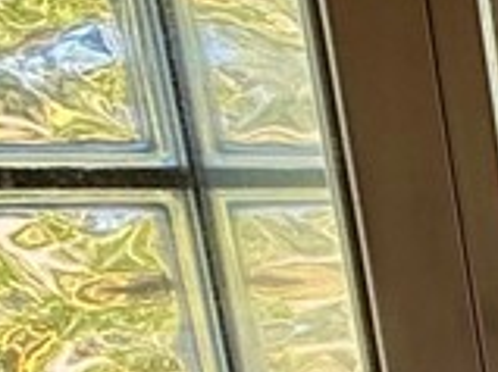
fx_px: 1294
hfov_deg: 11.2
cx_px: 1528
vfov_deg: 15.8
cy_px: 435
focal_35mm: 90
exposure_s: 1/209
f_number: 2.2
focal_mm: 2.22
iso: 50
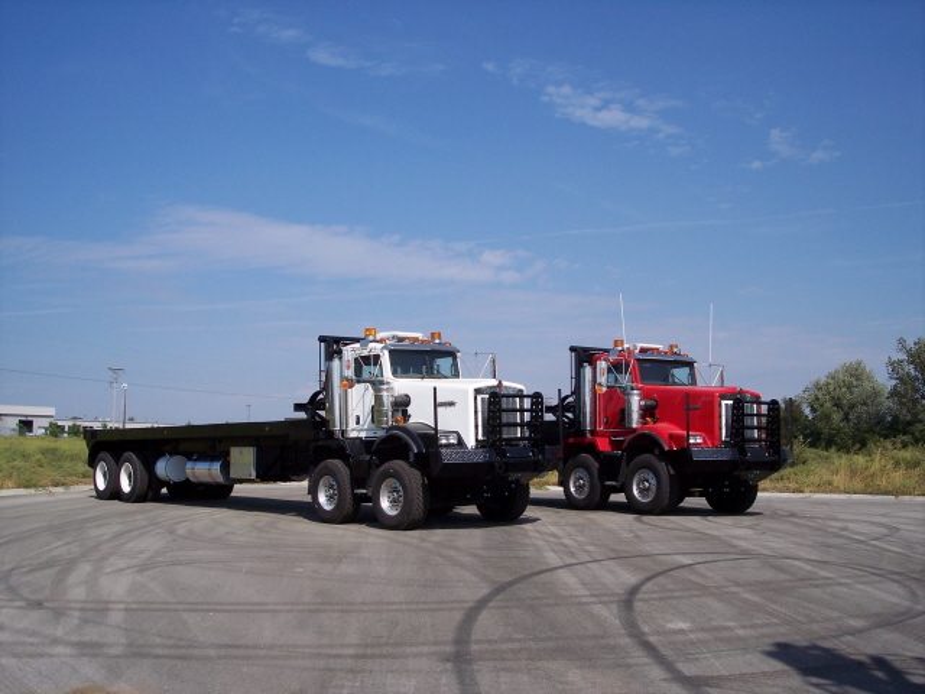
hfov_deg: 47.9
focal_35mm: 39
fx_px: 1042
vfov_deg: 36.8
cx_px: 462
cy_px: 347
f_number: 5.6
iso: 100
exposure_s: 1/750
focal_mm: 8
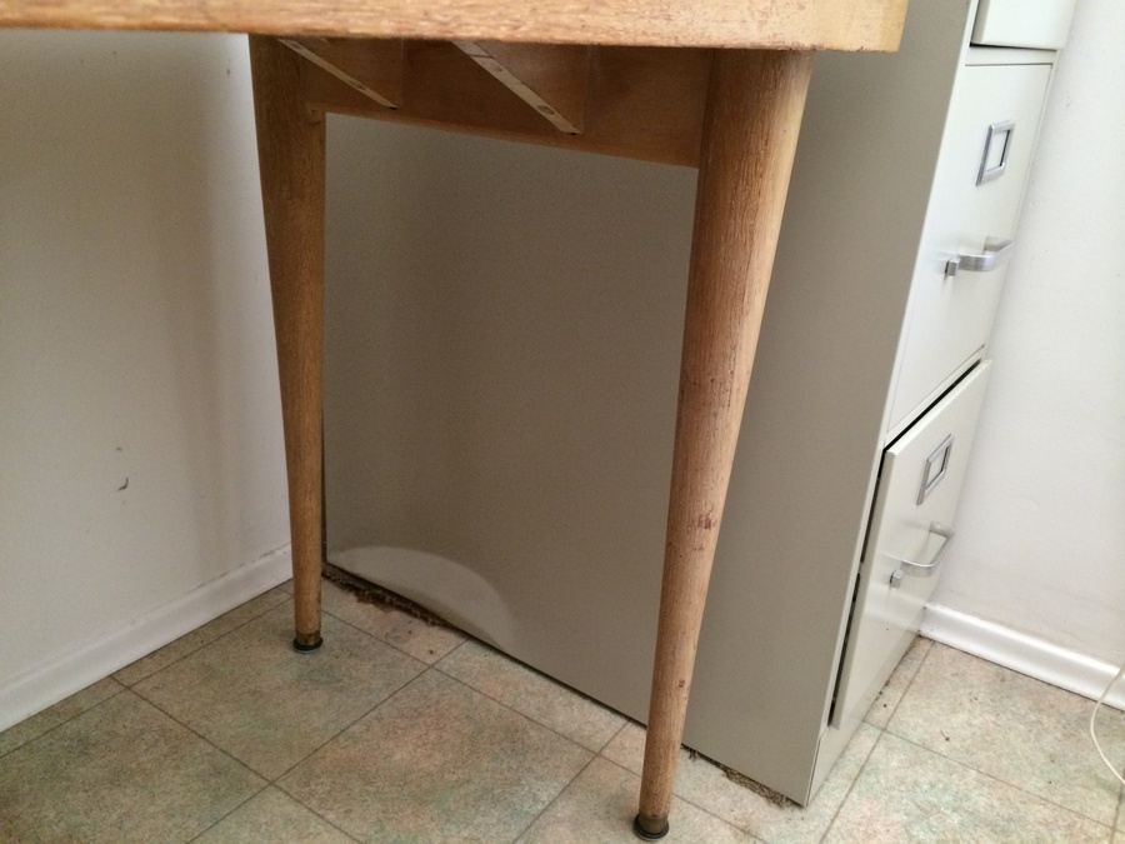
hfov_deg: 60.0
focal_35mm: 30
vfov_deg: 46.8
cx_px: 562
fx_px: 975
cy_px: 422
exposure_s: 1/30
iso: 250
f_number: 2.2
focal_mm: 4.12
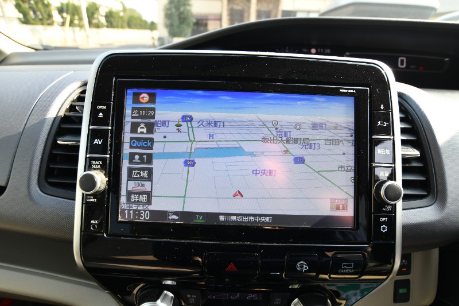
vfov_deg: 67.4
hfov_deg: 90.0
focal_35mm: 18
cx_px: 230
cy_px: 153
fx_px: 229
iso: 400
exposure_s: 1/250
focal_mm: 12
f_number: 5
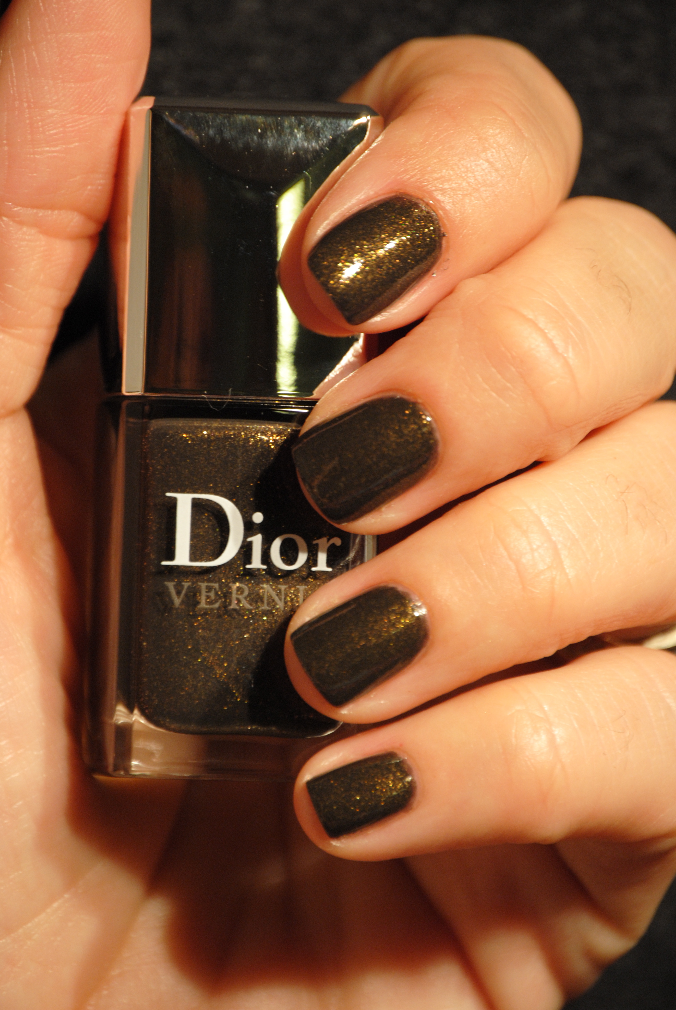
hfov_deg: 4.6
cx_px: 338
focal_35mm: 300
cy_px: 505
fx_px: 8425
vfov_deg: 6.9
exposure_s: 1/40
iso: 400
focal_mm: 200
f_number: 5.6
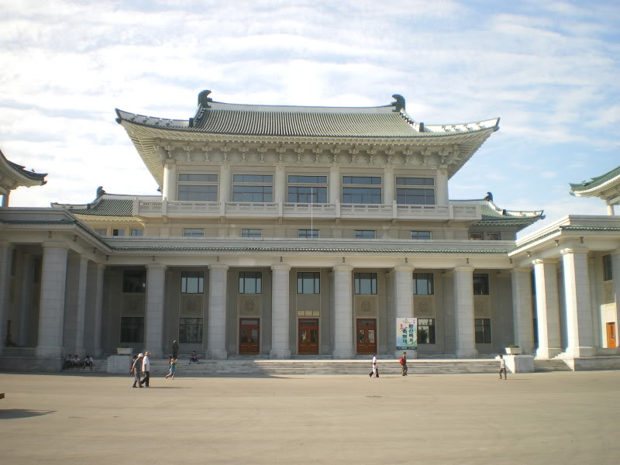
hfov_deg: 51.4
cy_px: 232
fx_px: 645
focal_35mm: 36
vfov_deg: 39.7
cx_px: 310
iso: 50
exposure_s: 1/250
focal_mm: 6.3
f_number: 4.6
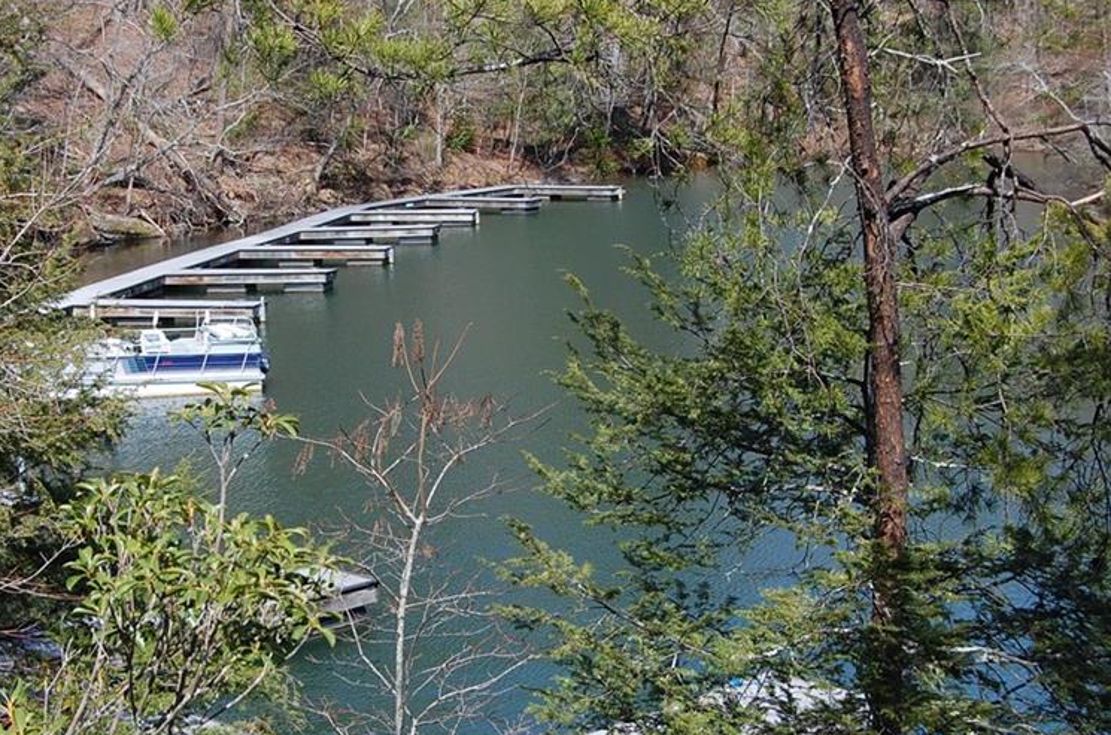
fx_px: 2032
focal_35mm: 66
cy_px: 444
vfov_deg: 20.5
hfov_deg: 30.5
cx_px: 444
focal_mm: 32
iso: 200
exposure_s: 1/250
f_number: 8
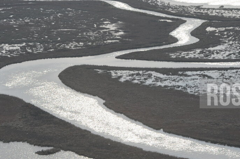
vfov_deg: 6.4
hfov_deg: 9.6
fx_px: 1425
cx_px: 122
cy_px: 73
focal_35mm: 214
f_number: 13
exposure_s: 1/1250
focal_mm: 135
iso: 500
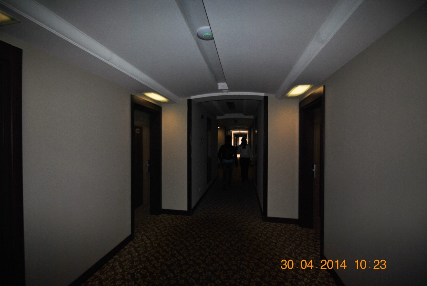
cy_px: 143
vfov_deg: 77.5
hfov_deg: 100.3
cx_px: 214
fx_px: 178
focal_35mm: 15
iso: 200
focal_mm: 10
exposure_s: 1/60
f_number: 3.5
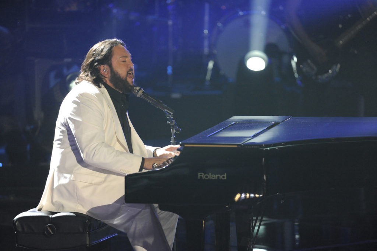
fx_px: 4185
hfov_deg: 5.2
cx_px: 188
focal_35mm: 400
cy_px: 126
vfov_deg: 3.4
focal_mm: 400
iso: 3200
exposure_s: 1/100
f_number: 4
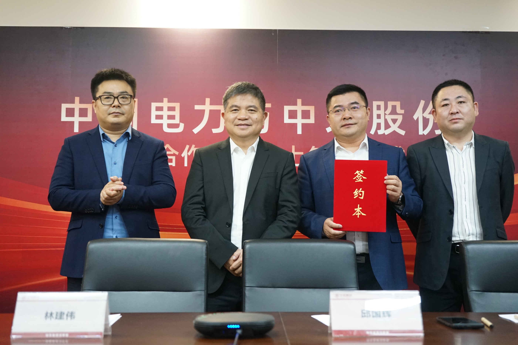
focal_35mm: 47
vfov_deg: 28.6
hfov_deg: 41.9
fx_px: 676
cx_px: 259
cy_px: 172
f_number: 4.5
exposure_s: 1/60
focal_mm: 47
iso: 3200
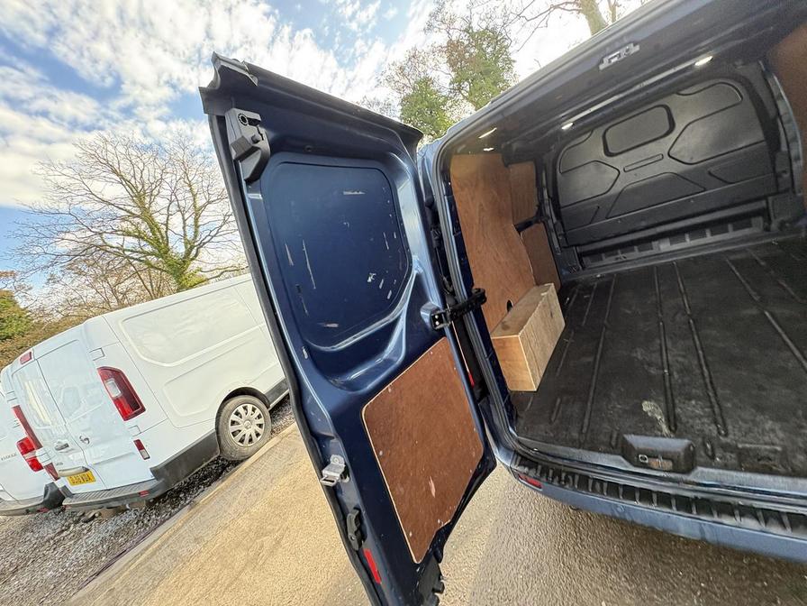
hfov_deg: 102.1
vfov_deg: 85.7
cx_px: 404
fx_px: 326
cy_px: 303
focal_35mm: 14
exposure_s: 1/119
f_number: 2.2
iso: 125
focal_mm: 2.22
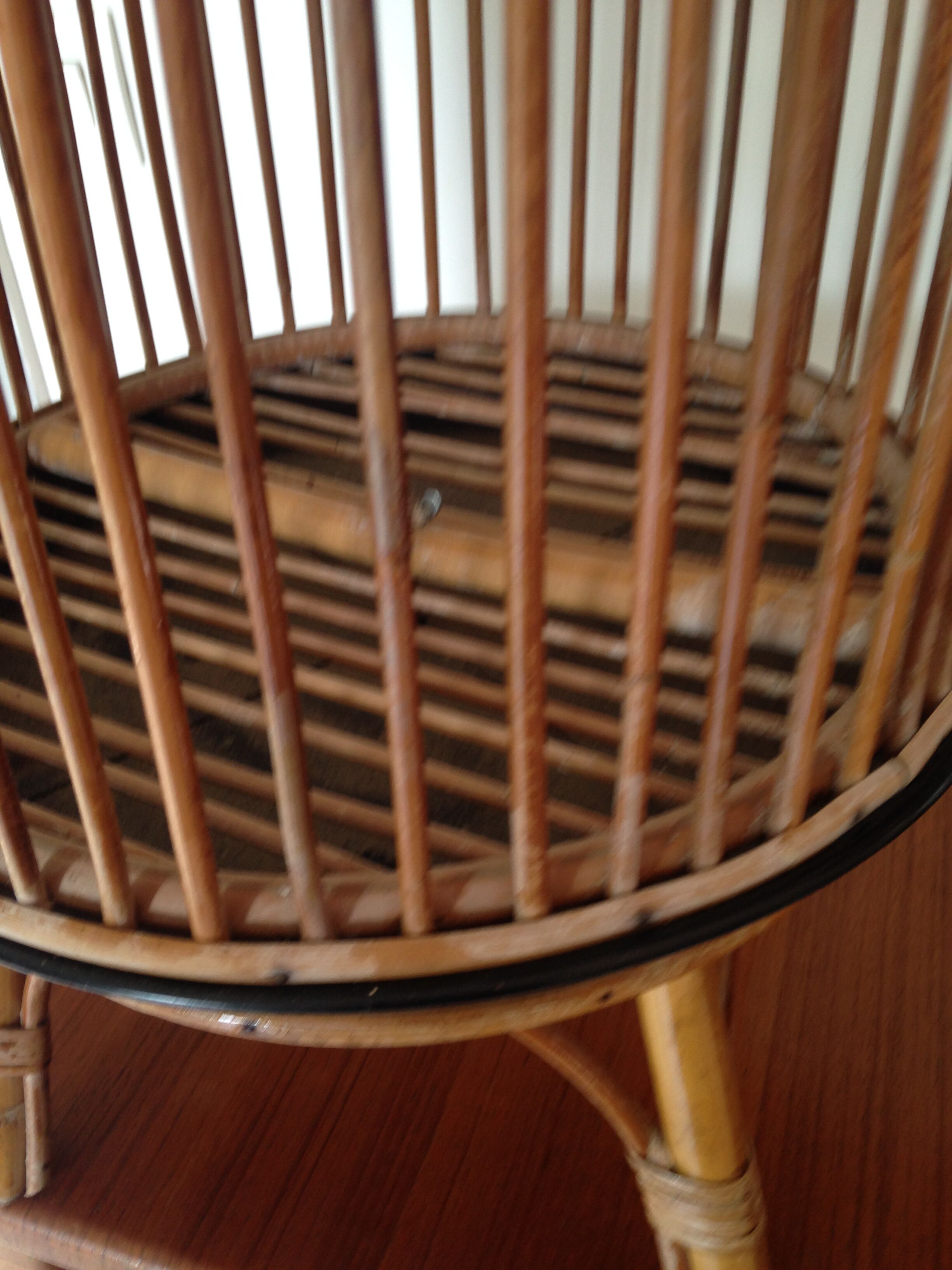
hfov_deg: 42.9
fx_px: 1210
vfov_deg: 55.4
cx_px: 476
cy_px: 635
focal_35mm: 33
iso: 64
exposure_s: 1/20
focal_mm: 4.12
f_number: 2.4
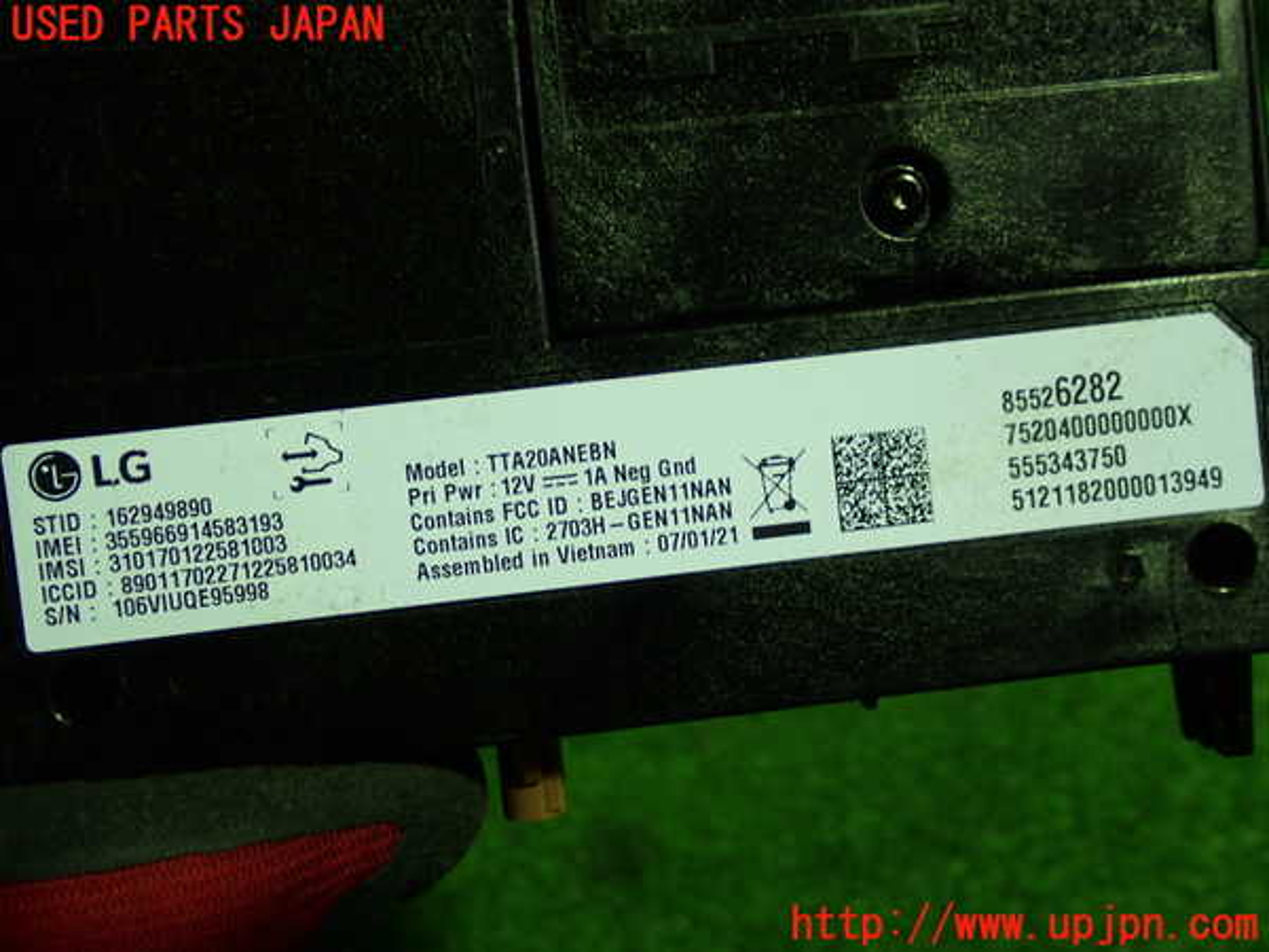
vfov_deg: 35.1
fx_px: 1503
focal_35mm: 41
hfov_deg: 45.8
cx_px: 634
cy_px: 476
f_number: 2.8
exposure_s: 1/50
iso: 200
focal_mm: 7.31
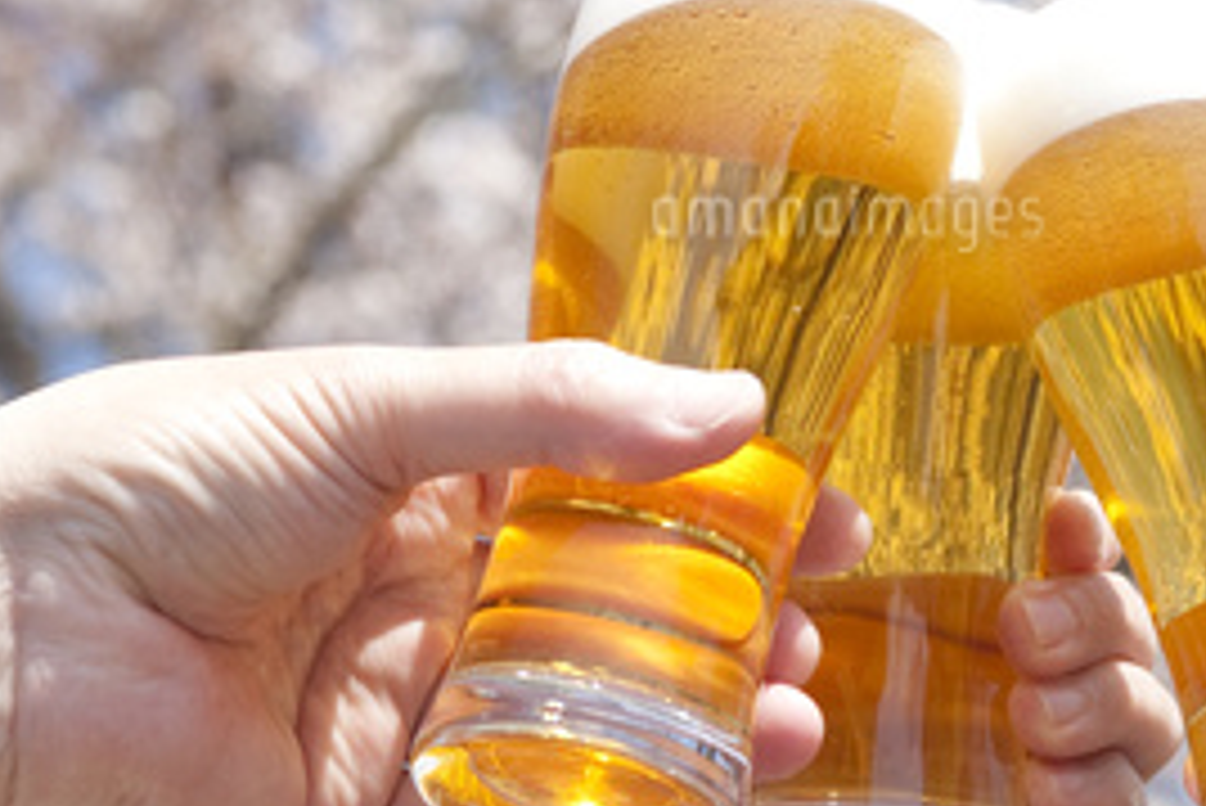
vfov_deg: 8.9
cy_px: 221
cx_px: 842
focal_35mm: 155
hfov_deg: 13.2
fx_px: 5195
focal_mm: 65
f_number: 7.1
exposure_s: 1/500
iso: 200
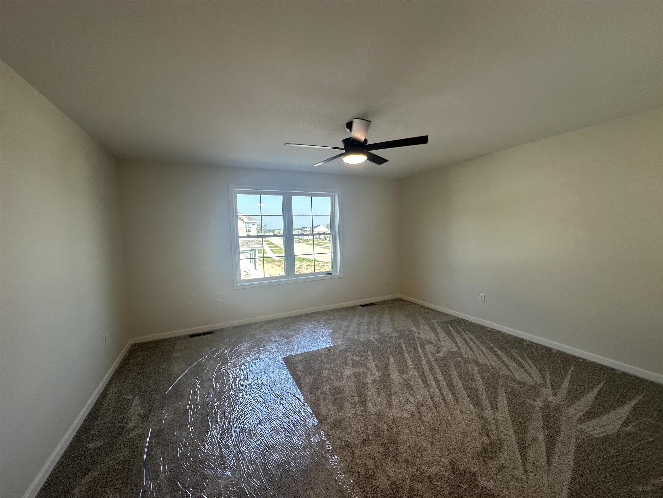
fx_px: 268
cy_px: 249
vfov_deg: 85.7
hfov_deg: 102.1
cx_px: 332
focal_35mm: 14
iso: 64
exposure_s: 1/120
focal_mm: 2.22
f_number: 2.2
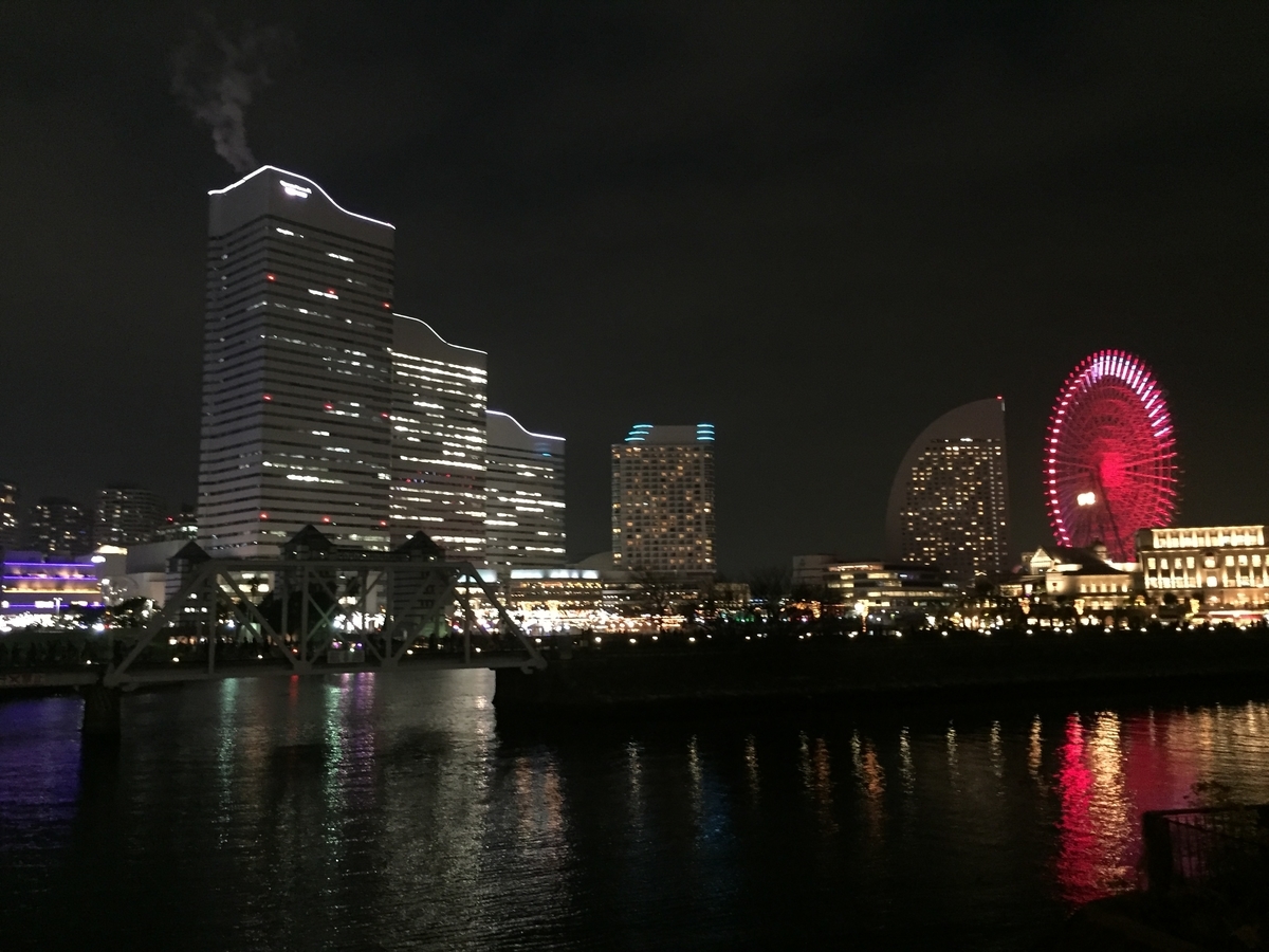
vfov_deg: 48.2
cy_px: 476
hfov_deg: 61.7
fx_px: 1063
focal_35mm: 29
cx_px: 634
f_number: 2.2
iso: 500
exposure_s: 1/15
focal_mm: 4.15
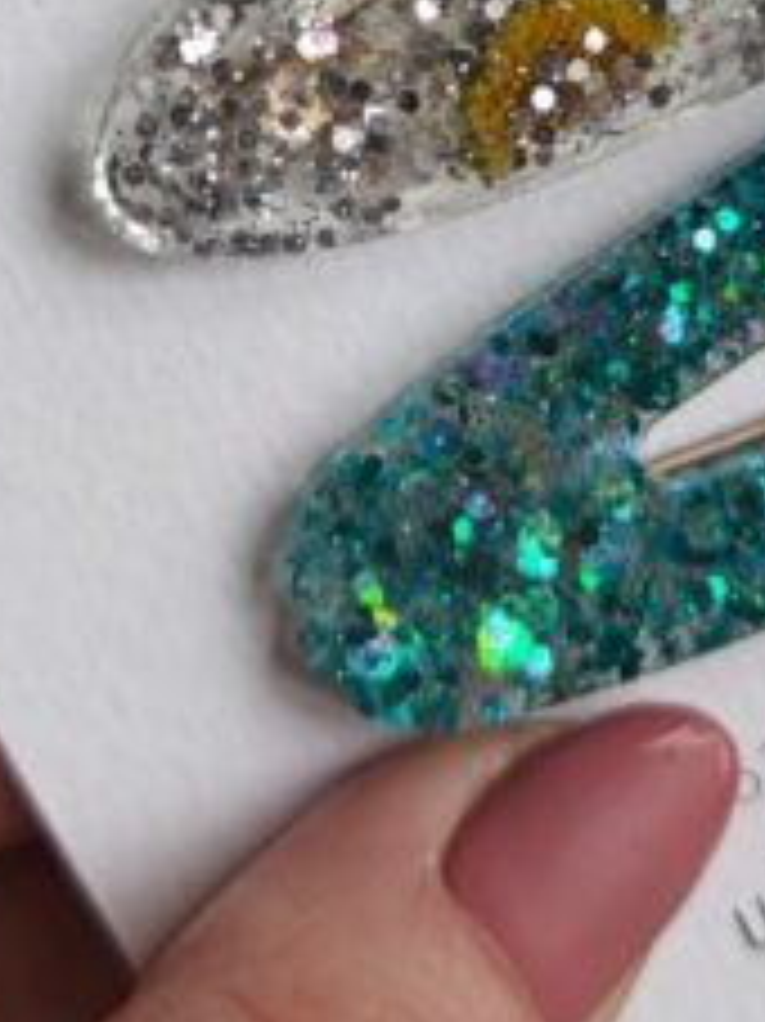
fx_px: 2389
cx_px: 490
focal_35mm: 81
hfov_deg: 18.2
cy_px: -14
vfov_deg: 23.1
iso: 160
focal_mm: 6.18
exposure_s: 1/100
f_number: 1.65
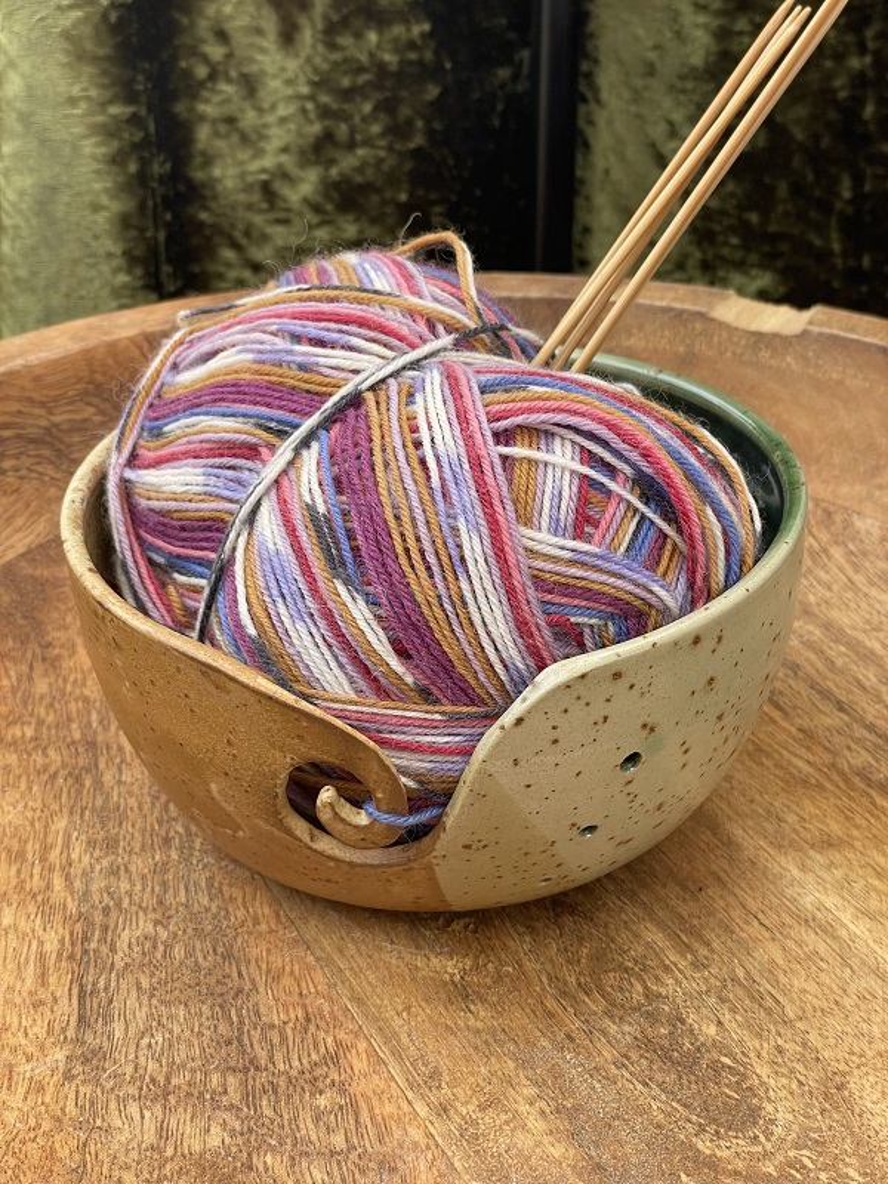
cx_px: 444
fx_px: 1779
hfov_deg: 28.0
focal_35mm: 52
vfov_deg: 36.8
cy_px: 592
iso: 25
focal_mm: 6
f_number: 2
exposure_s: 1/245
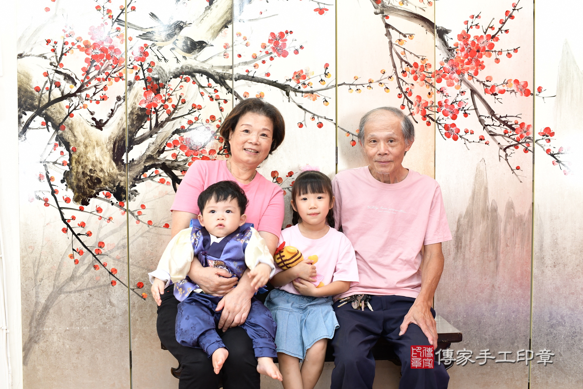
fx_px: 567
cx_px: 292
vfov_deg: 37.9
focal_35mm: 35
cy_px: 194
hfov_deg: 54.4
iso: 1000
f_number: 4.5
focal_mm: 35
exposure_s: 1/200
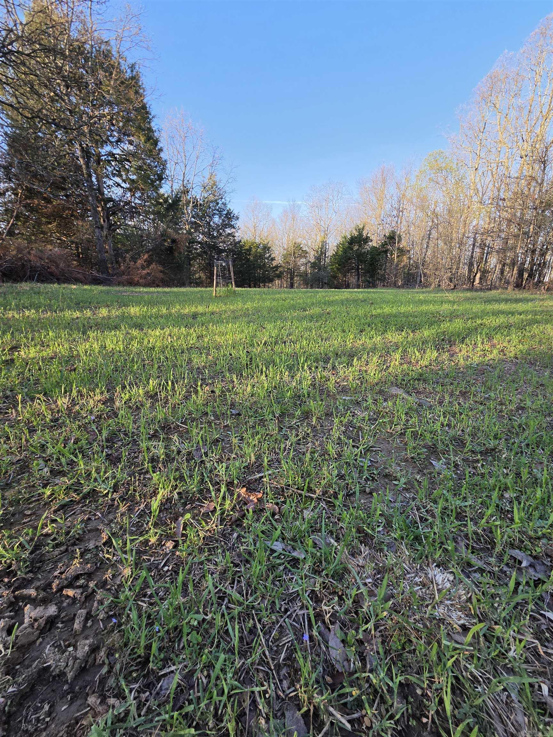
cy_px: 368
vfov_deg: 106.2
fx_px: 277
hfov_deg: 89.9
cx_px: 276
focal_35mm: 13
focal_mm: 2.2
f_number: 2.2
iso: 100
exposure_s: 1/684
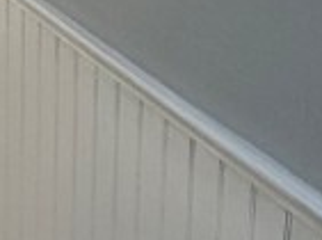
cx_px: -37
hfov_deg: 18.5
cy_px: -245
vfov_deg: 12.6
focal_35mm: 102
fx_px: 946
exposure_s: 1/60
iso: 320
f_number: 2.2
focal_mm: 2.22
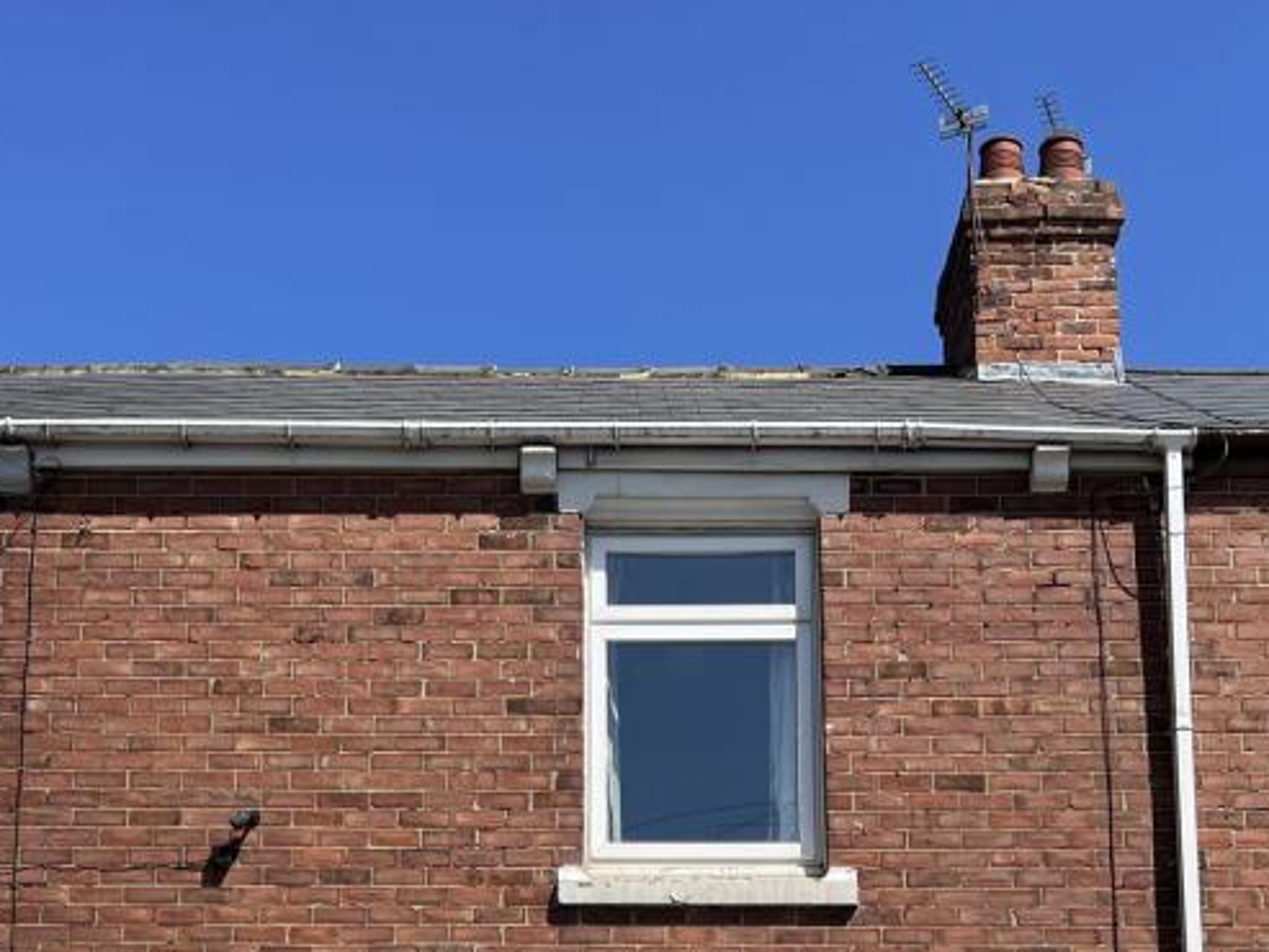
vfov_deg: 25.6
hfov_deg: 35.5
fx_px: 1980
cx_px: 579
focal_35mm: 54
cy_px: 970
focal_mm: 5.7
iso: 50
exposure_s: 1/4115
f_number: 1.5
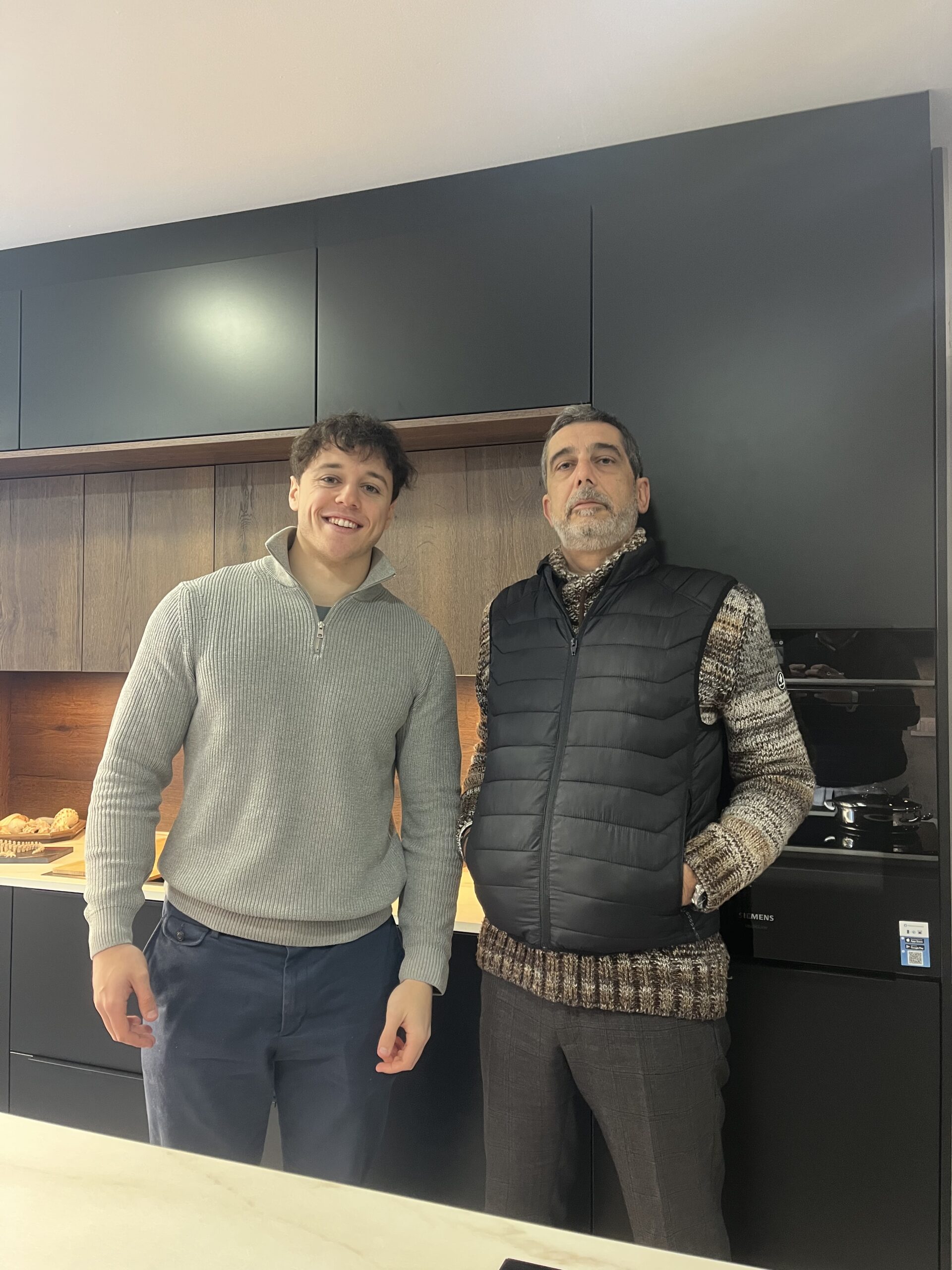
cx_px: 476
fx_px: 953
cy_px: 635
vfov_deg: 67.3
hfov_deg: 53.1
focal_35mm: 26
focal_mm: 5.1
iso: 200
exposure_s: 1/50
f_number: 1.6
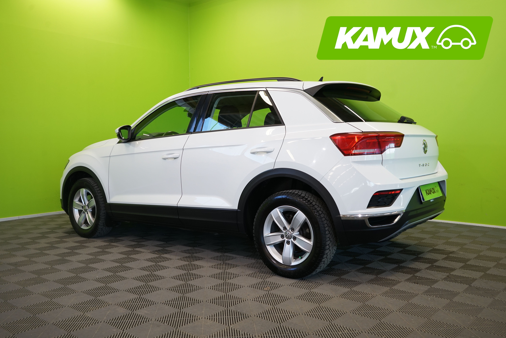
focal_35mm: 32
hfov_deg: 58.7
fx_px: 450
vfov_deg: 41.1
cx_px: 253
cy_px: 169
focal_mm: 32
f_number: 6.3
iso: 500
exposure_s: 1/40
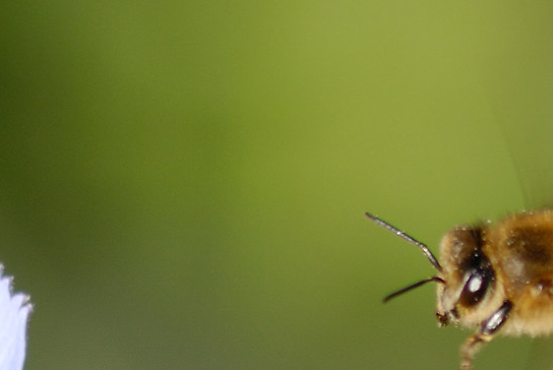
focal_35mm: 1323
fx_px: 20344
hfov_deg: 1.6
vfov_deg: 1.0
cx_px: 193
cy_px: 54
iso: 100
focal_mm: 200
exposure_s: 1/400
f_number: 4
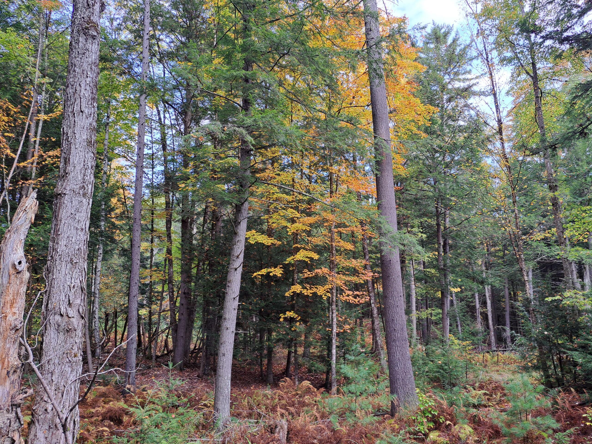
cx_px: 324
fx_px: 479
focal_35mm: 28
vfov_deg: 49.7
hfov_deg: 63.3
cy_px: 215
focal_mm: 5.23
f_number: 1.8
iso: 50
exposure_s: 1/121
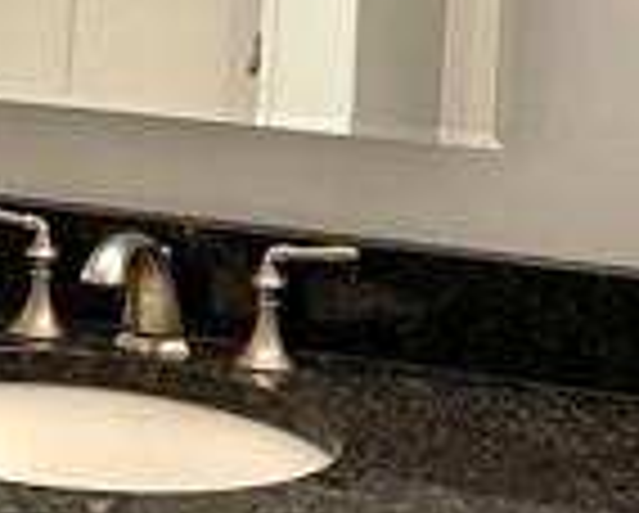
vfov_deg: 13.2
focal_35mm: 114
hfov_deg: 16.4
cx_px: -36
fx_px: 2159
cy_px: -76
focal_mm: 4.2
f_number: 1.6
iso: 100
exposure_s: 1/60
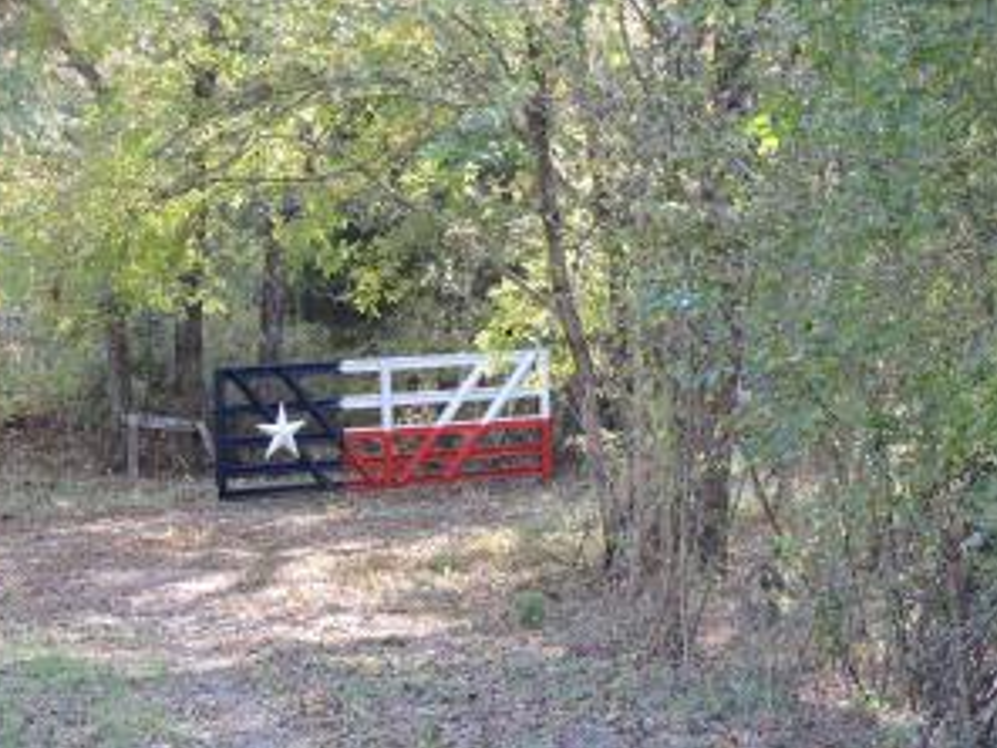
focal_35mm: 142
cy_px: 448
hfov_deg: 13.9
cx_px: 461
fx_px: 4090
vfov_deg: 10.4
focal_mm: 18.8
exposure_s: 1/60
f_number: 4.8
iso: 280
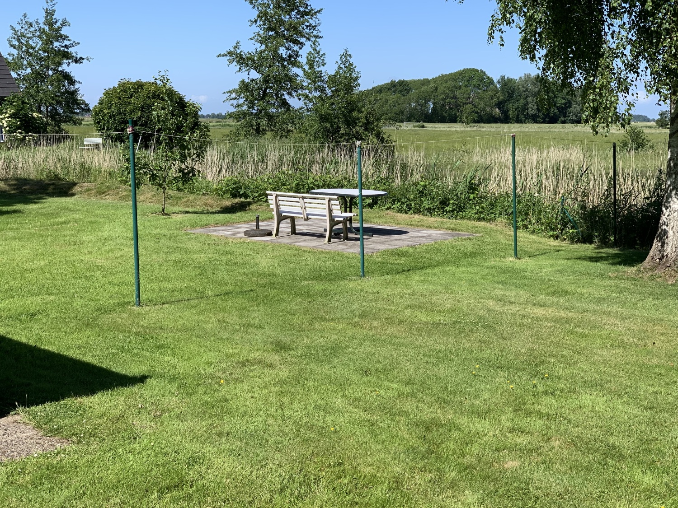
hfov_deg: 36.8
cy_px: 254
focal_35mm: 52
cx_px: 339
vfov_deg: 28.0
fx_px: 1018
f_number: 2.4
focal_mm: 6
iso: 16
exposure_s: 1/999
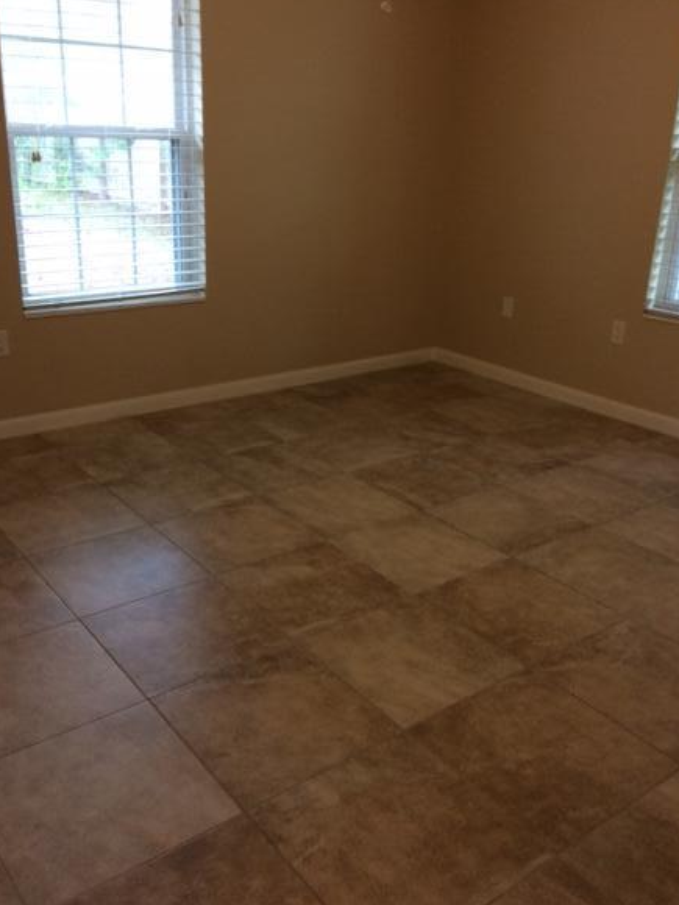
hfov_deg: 44.1
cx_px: 318
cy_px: 434
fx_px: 837
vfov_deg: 56.8
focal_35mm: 32
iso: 160
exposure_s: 1/30
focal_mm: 4.15
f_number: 2.2
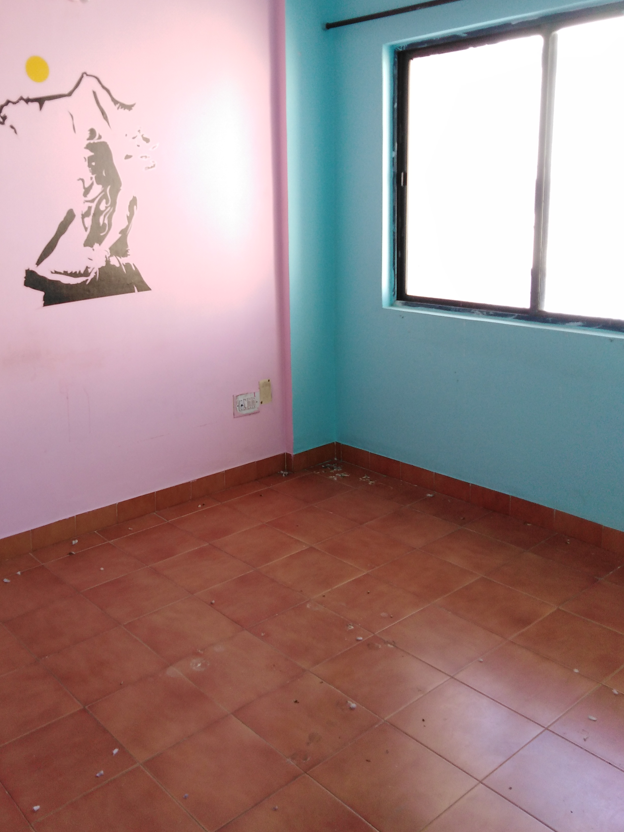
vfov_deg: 56.6
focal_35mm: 32
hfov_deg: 43.8
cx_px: 236
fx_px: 769
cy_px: 356
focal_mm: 3.46
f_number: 2.2
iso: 110
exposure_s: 1/30
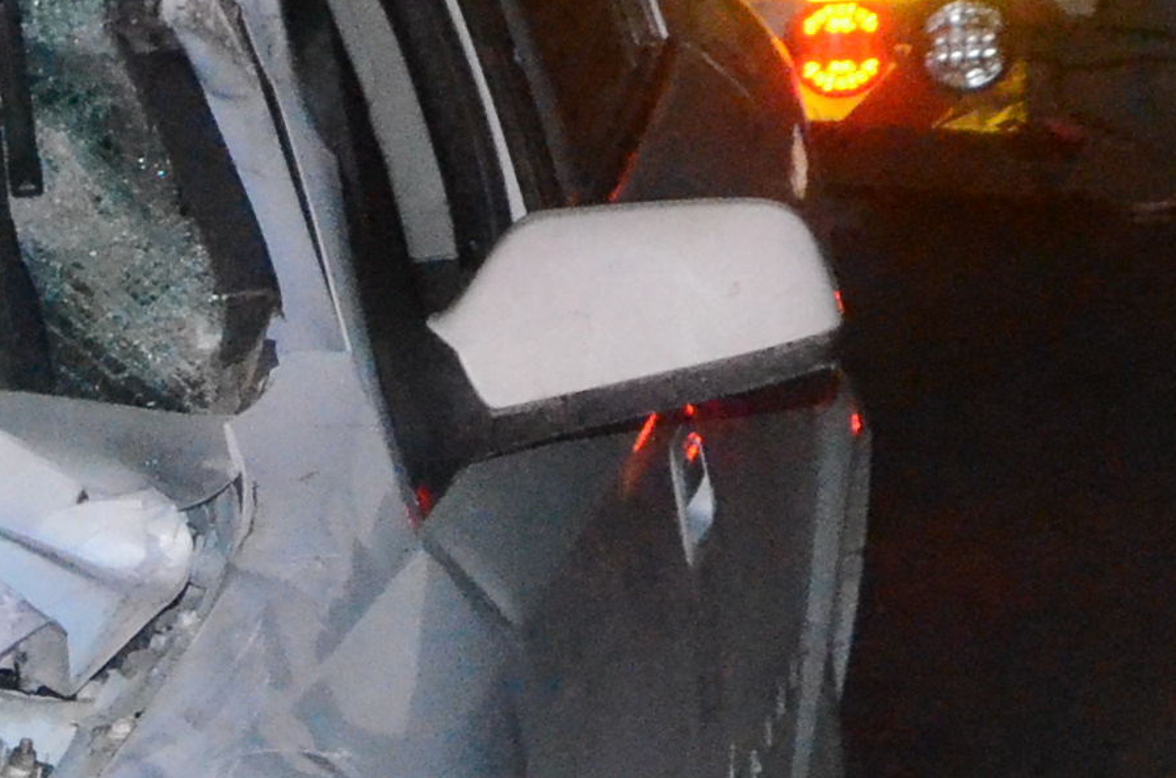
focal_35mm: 264
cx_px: -898
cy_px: 1126
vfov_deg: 5.1
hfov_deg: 7.6
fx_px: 8604
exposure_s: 1/60
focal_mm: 32
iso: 6400
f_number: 8
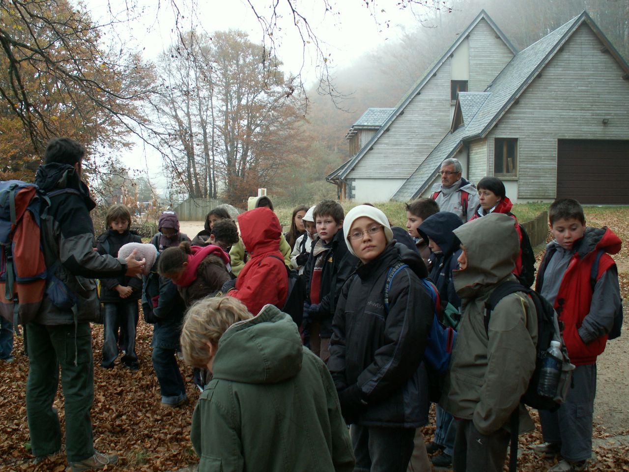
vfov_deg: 40.7
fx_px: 636
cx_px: 314
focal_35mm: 35
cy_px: 236
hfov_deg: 52.6
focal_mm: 5.86
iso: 50
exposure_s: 1/50
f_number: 2.8
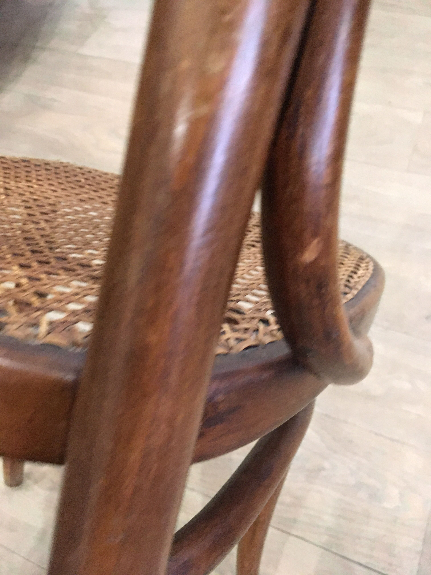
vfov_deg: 61.7
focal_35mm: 29
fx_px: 481
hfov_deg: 48.2
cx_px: 216
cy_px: 288
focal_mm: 4.15
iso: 250
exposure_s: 1/17
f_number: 2.2
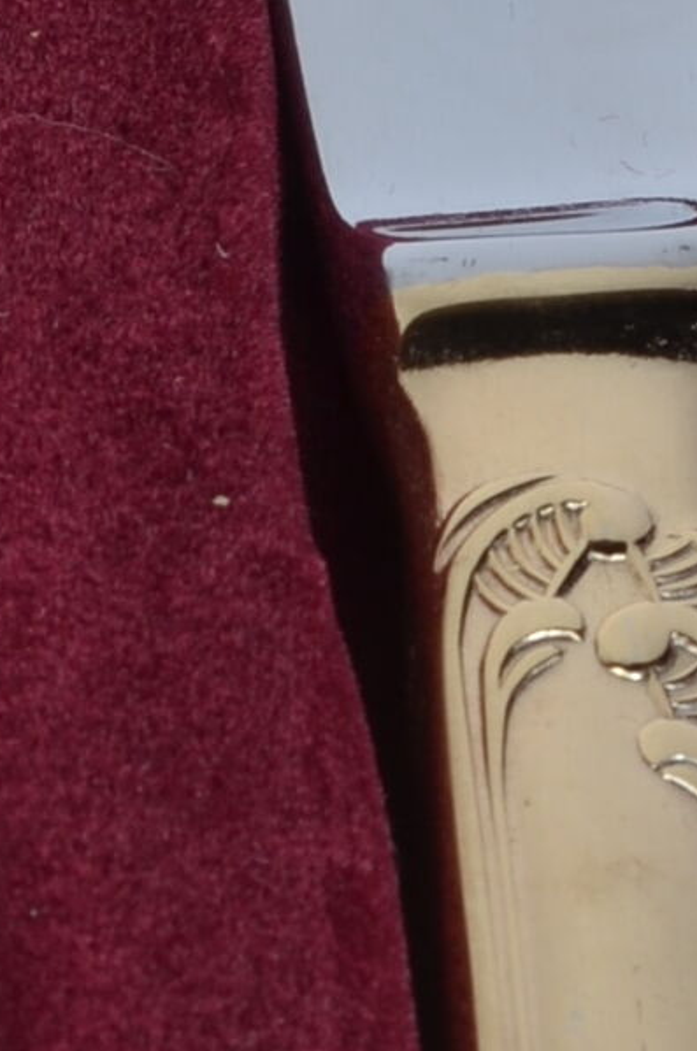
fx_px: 13500
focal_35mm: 463
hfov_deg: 2.9
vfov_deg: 4.5
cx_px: -518
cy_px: 477
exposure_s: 1/125
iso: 100
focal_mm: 50
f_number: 11
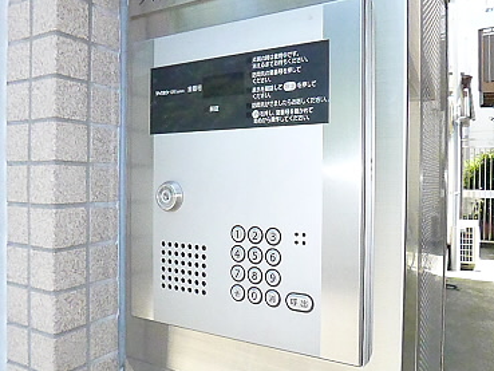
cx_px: 266
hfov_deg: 63.3
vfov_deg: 49.8
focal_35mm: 28
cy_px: 183
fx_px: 400
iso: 1600
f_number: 9
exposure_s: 1/200
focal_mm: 4.3
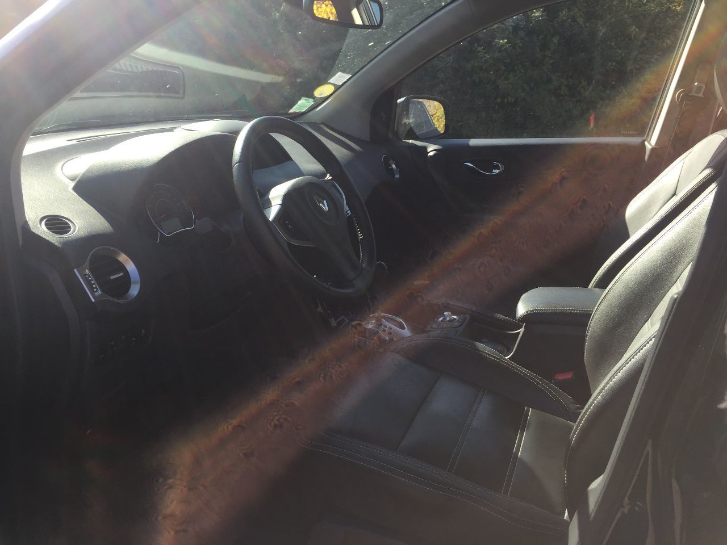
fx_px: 609
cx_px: 364
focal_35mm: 29
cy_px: 272
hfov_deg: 61.7
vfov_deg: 48.2
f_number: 2.2
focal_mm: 4.15
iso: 32
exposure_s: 1/494
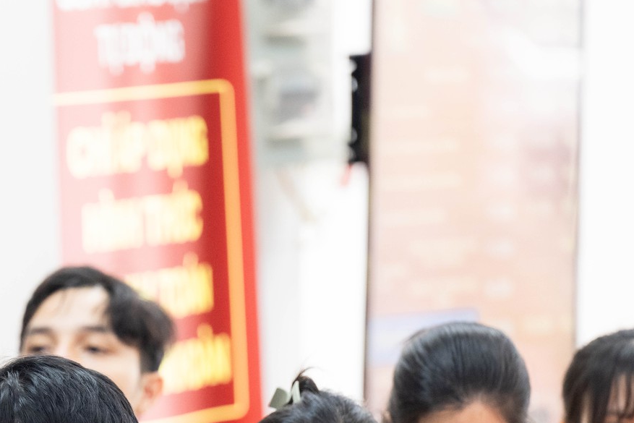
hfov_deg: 4.5
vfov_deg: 3.0
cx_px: 114
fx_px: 8031
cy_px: 476
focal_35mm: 456
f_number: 3.2
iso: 1600
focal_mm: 200
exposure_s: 1/200
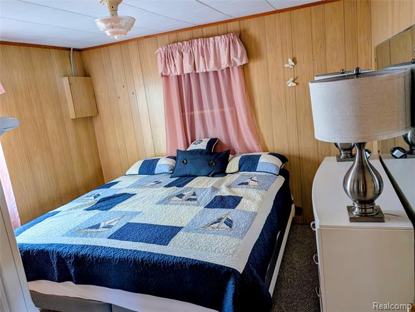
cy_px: 156
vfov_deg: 57.0
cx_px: 208
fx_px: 288
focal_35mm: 24
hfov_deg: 71.5
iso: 421
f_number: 1.68
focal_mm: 6.9
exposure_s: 1/33.1
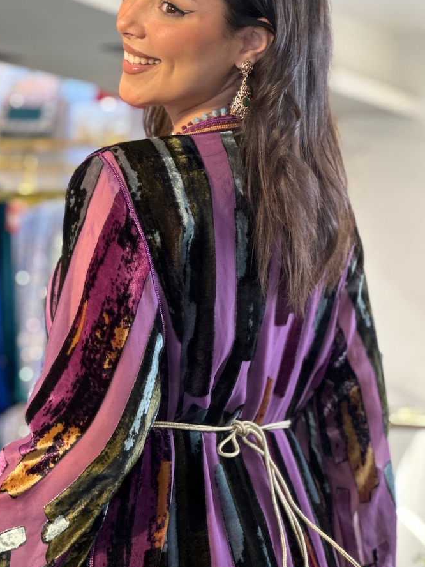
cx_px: 134
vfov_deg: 17.7
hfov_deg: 13.3
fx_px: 1817
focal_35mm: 111
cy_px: 259
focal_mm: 9
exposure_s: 1/100
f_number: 2.8
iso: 200
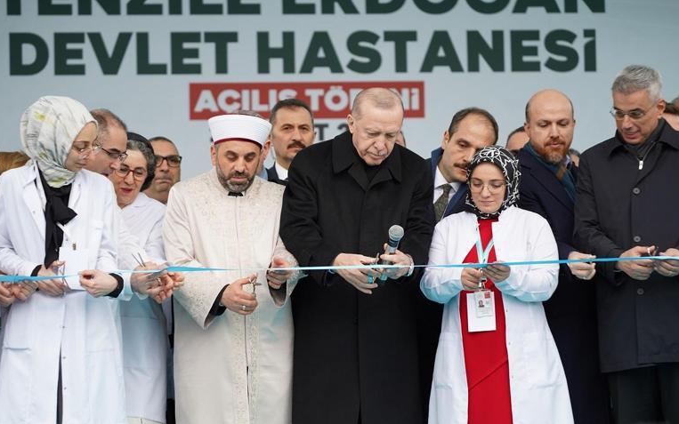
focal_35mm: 111
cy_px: 227
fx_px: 2060
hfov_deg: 18.7
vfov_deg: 11.8
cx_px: 339
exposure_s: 1/125
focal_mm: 108.3
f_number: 2.8
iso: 400
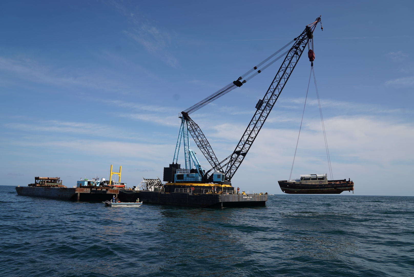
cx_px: 207
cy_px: 138
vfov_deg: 53.2
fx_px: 276
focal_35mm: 24
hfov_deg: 73.7
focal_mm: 24
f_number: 5.6
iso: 100
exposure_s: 1/640
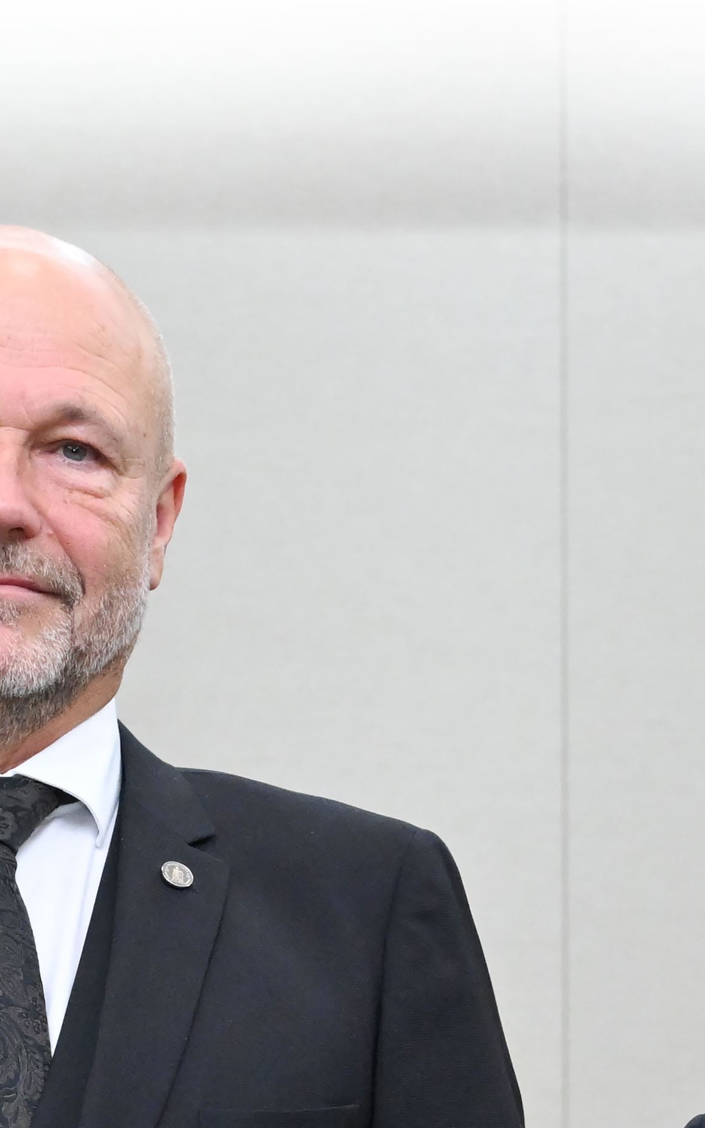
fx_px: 5440
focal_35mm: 177
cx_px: 471
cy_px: 1493
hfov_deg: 7.4
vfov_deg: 11.5
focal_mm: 39
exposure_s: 1/160
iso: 2500
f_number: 4.5
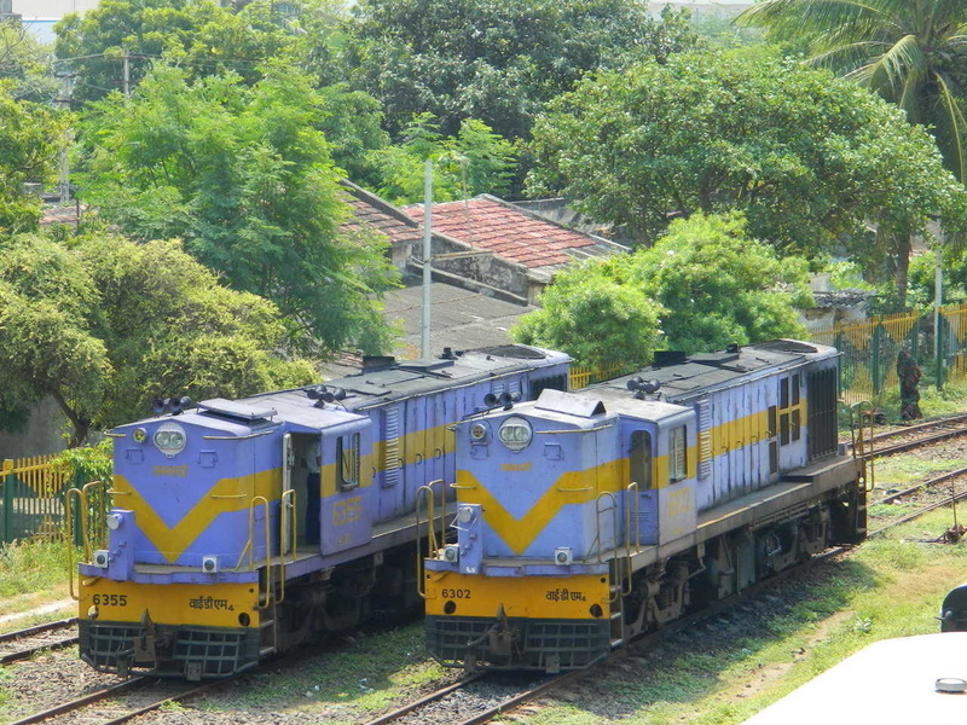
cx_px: 484
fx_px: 4190
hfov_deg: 13.2
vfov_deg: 9.9
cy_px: 362
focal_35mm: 150
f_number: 4.9
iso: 80
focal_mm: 27
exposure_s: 1/160
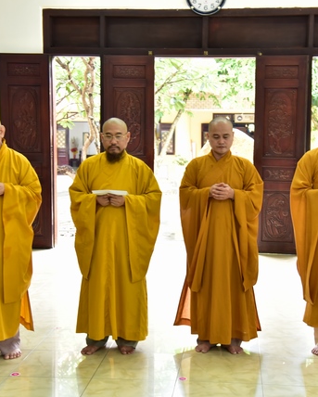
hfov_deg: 26.7
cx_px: 184
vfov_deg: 33.0
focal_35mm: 57
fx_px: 670
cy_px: 198
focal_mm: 40
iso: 1250
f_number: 4
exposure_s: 1/50
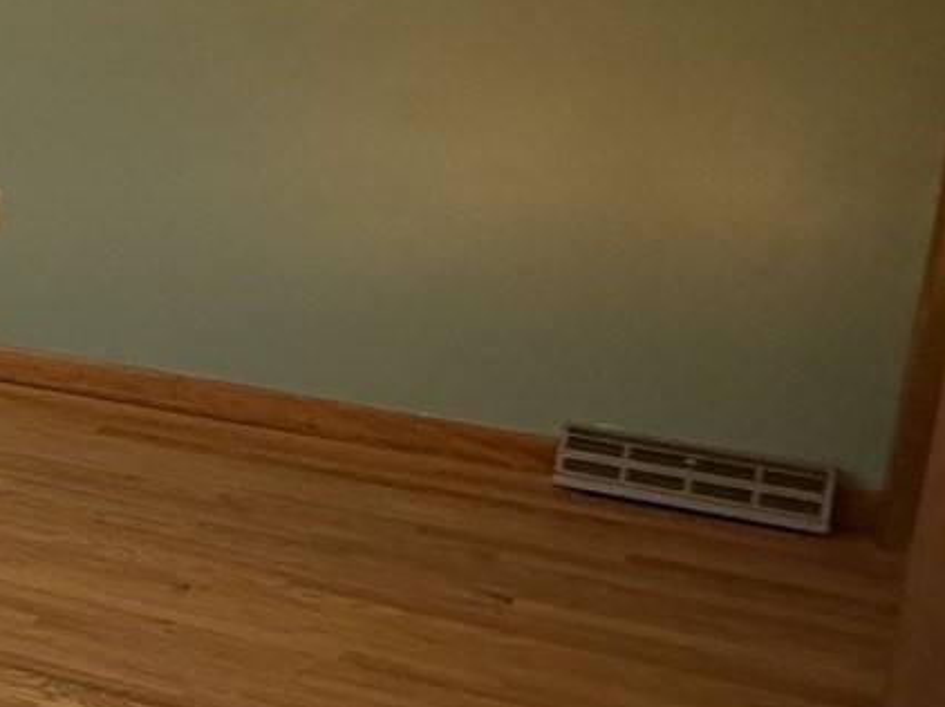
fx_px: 1855
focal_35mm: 68
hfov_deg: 21.2
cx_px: -665
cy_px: 204
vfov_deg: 21.5
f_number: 2.2
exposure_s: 1/99
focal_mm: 2.22
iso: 100
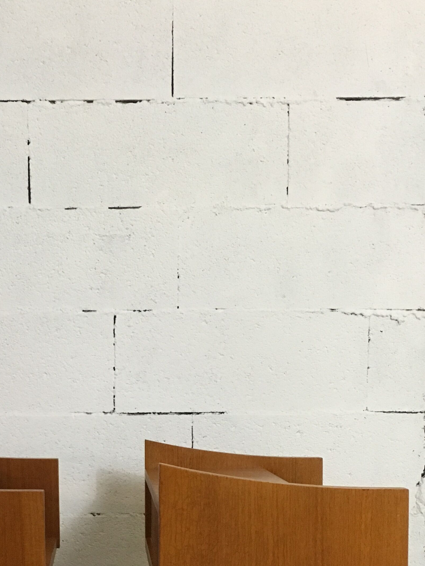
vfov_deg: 33.9
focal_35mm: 55
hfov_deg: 26.3
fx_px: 901
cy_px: 449
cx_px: 120
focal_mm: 4.15
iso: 200
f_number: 2.2
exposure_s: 1/25
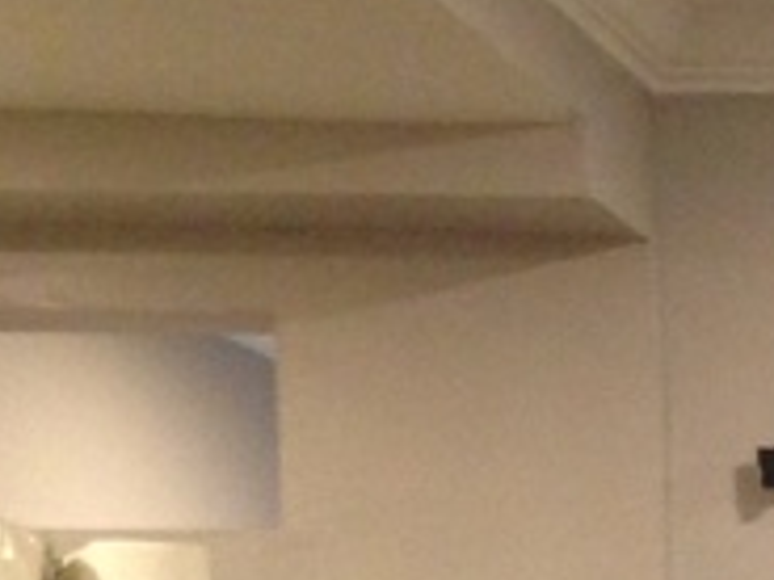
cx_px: 1779
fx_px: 4114
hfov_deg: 9.7
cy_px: 1374
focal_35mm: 184
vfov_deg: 7.5
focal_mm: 4.12
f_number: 2.4
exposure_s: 1/20
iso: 160
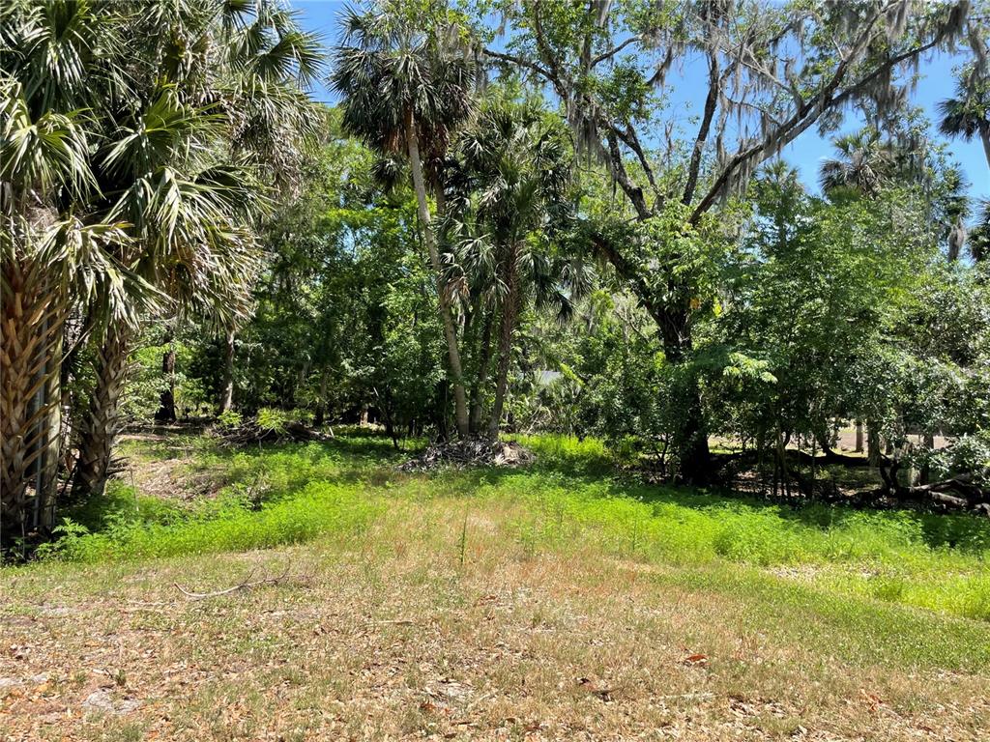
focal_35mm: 26
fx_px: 744
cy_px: 371
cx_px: 495
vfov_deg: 53.1
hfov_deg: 67.3
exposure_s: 1/1304
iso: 32
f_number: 1.6
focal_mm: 4.2
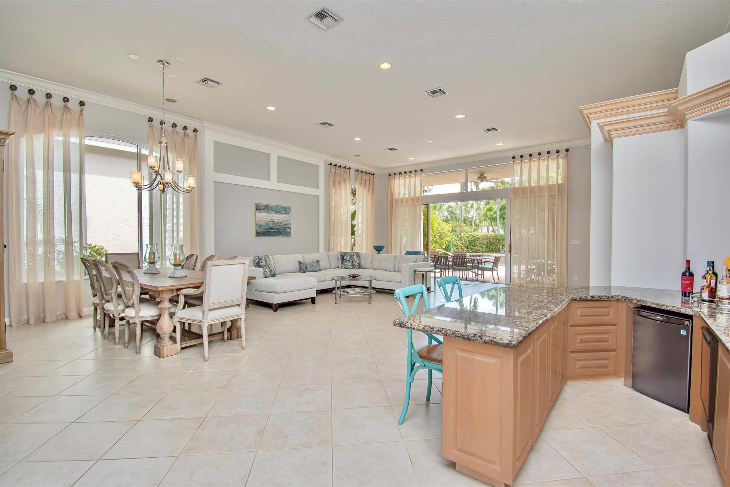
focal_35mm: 16
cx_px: 365
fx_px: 334
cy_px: 244
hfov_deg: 95.0
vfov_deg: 72.0
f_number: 5.6
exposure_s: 1/125
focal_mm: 11
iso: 220
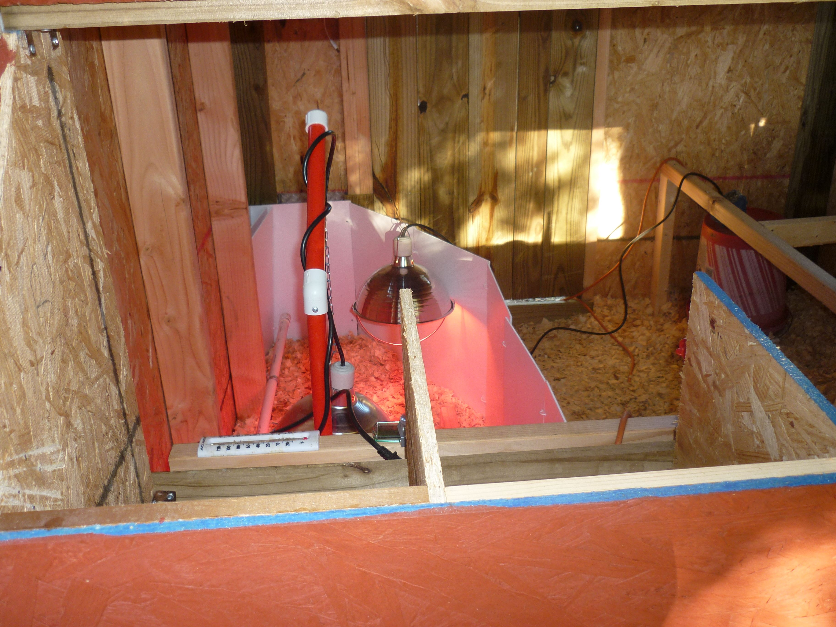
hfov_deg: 55.4
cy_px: 314
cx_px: 418
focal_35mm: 33
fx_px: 797
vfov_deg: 42.9
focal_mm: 5.5
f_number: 2.8
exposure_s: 1/30
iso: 100
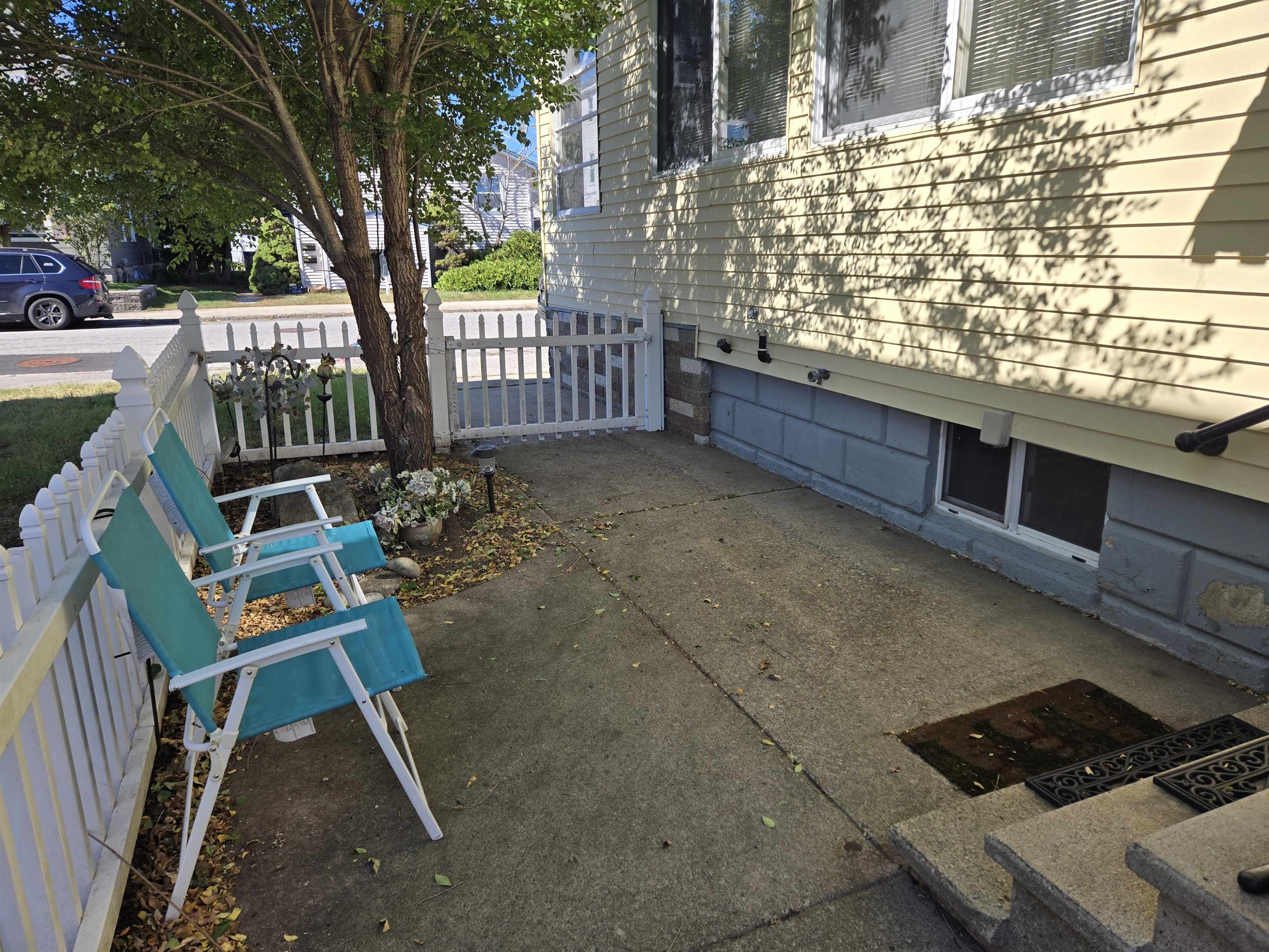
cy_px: 476
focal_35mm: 23
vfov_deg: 58.9
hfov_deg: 73.9
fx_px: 843
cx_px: 634
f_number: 1.8
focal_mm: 5.4
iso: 25
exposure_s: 1/1248
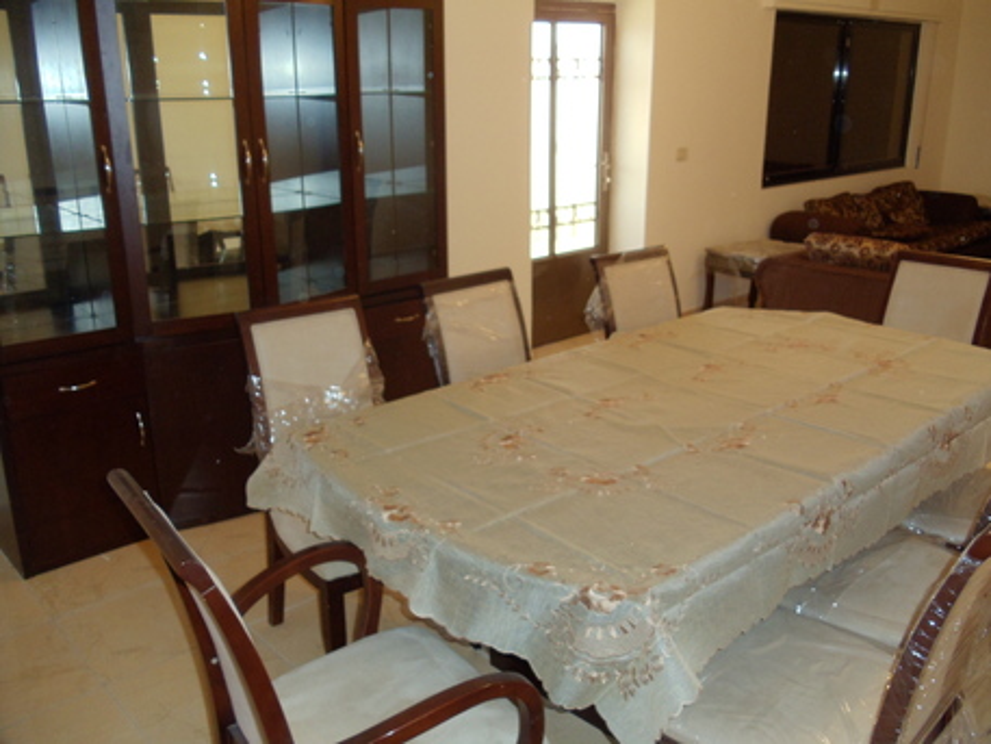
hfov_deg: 42.9
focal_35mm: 44
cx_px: 496
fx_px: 1260
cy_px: 372
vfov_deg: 32.9
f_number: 3.5
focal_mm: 6
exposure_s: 1/30
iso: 200
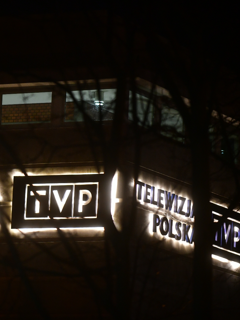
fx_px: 2673
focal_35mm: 289
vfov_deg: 6.9
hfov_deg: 5.1
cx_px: 17
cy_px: 160
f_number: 2.8
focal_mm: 200
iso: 1600
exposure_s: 1/100
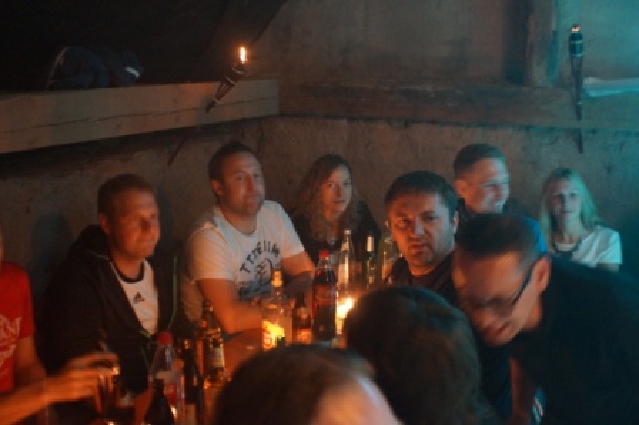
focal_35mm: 42
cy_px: 212
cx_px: 320
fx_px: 745
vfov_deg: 31.8
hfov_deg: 46.4
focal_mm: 28
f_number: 3.5
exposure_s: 1/15
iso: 3200
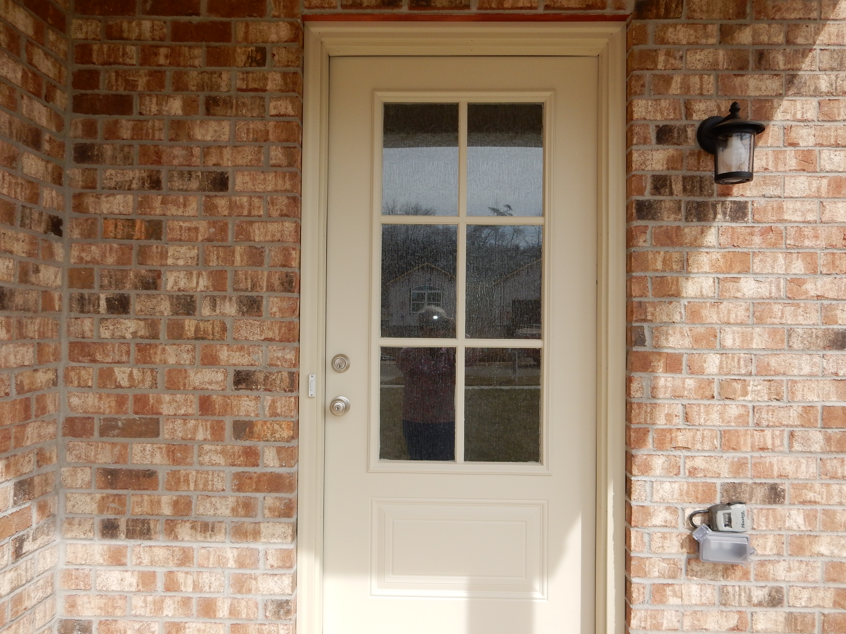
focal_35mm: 25
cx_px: 423
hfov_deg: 69.4
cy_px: 317
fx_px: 611
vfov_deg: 54.9
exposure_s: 1/800
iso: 125
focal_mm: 4.5
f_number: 3.7
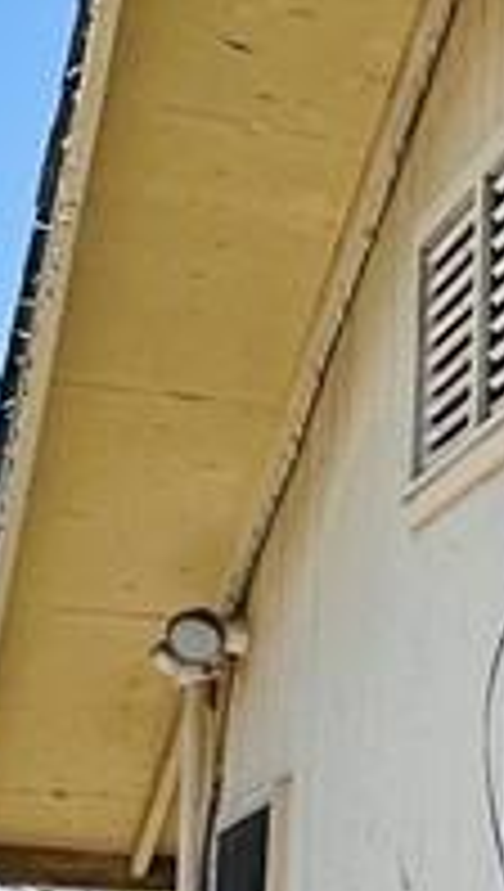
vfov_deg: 16.7
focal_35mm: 123
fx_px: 2910
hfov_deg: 7.0
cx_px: 2124
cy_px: 1071
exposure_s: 1/633
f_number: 2.2
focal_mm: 2.22
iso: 40
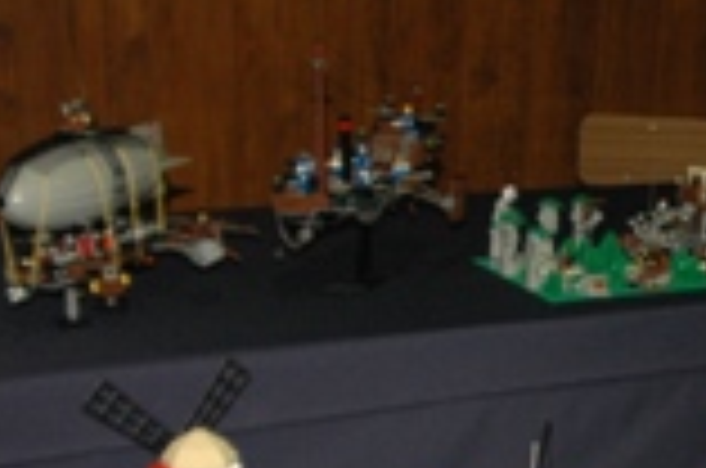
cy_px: 540
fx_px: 1507
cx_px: 553
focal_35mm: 77
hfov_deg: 25.9
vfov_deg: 17.0
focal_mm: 18
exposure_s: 1/60
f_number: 3.5
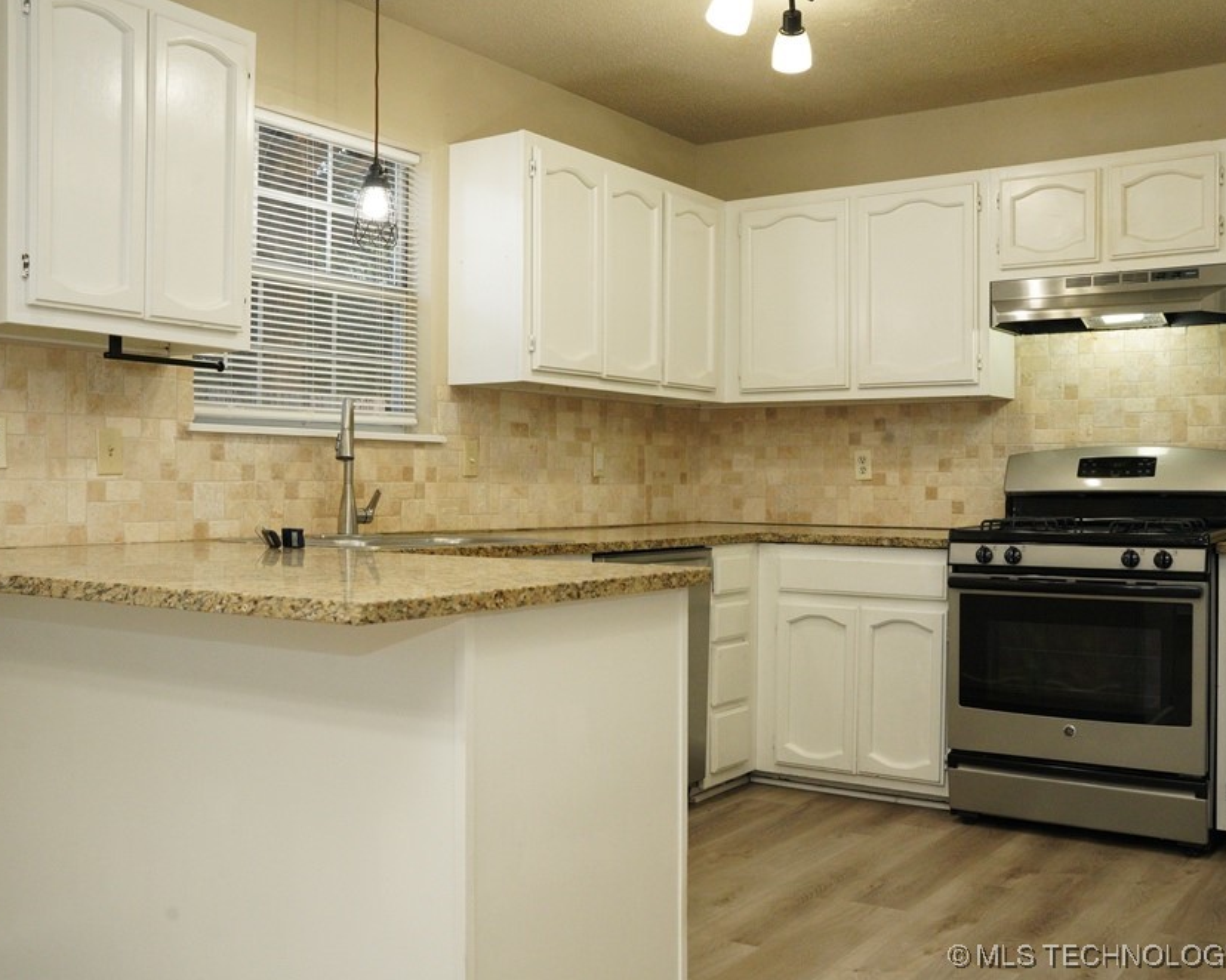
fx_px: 1331
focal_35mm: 37
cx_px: 620
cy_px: 479
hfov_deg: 49.4
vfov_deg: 40.4
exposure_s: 1/160
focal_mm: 31.6
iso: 6400
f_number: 9
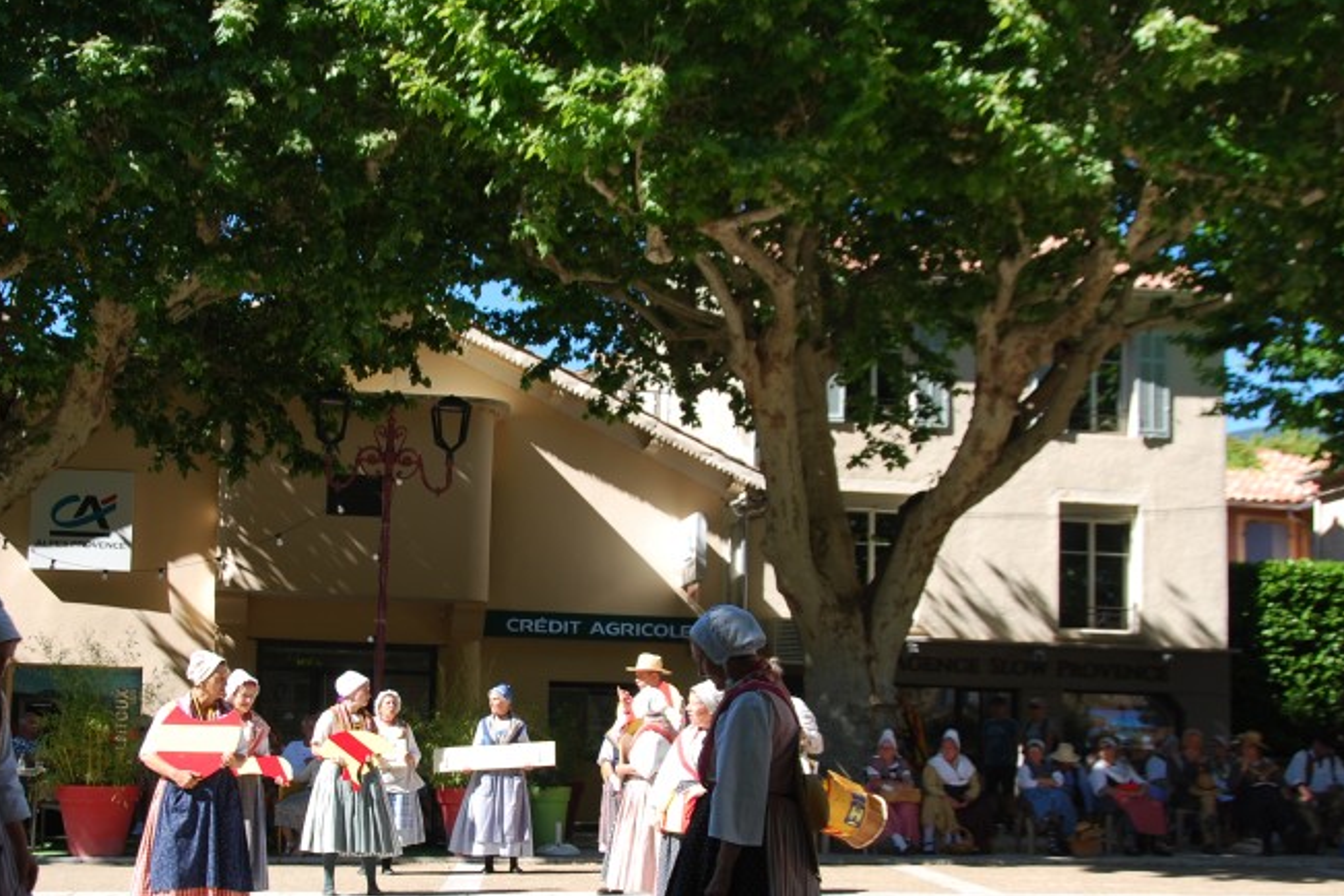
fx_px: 2079
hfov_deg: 35.6
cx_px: 486
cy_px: 595
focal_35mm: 56
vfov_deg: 24.2
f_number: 6.3
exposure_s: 1/160
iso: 100
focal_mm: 27
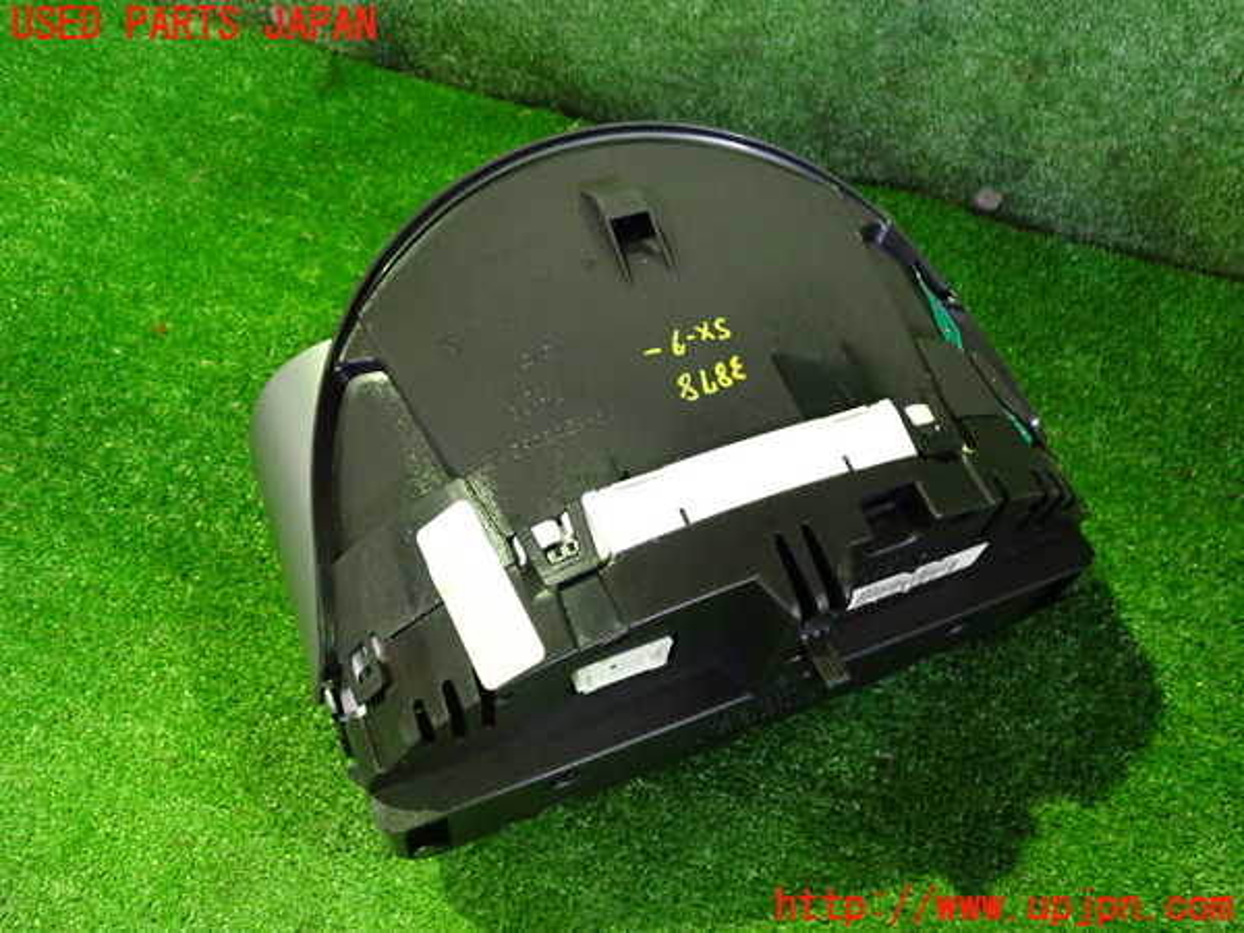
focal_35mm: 30
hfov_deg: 60.0
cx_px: 622
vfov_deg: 46.8
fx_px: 1078
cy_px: 466
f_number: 2.3
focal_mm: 5.4
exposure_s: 1/20
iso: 800
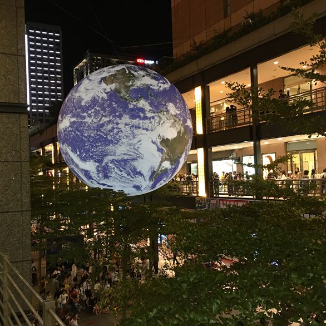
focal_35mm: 35
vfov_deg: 47.2
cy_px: 166
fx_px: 373
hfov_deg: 47.2
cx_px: 155
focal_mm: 4.15
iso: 80
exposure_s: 1/8
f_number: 2.2
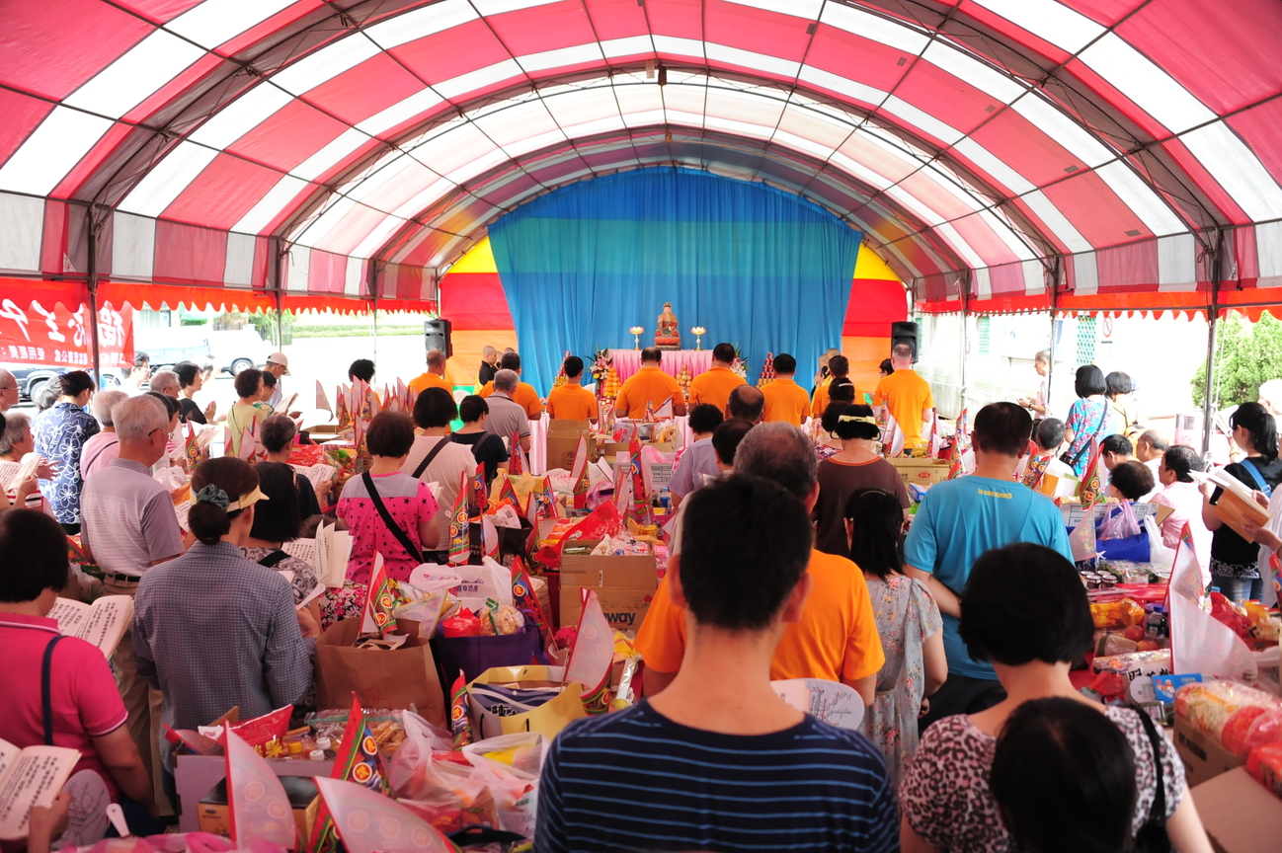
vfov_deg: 46.4
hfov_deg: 65.5
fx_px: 997
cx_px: 641
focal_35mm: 28
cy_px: 426
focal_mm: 28
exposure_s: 1/320
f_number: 4.5
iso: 2000
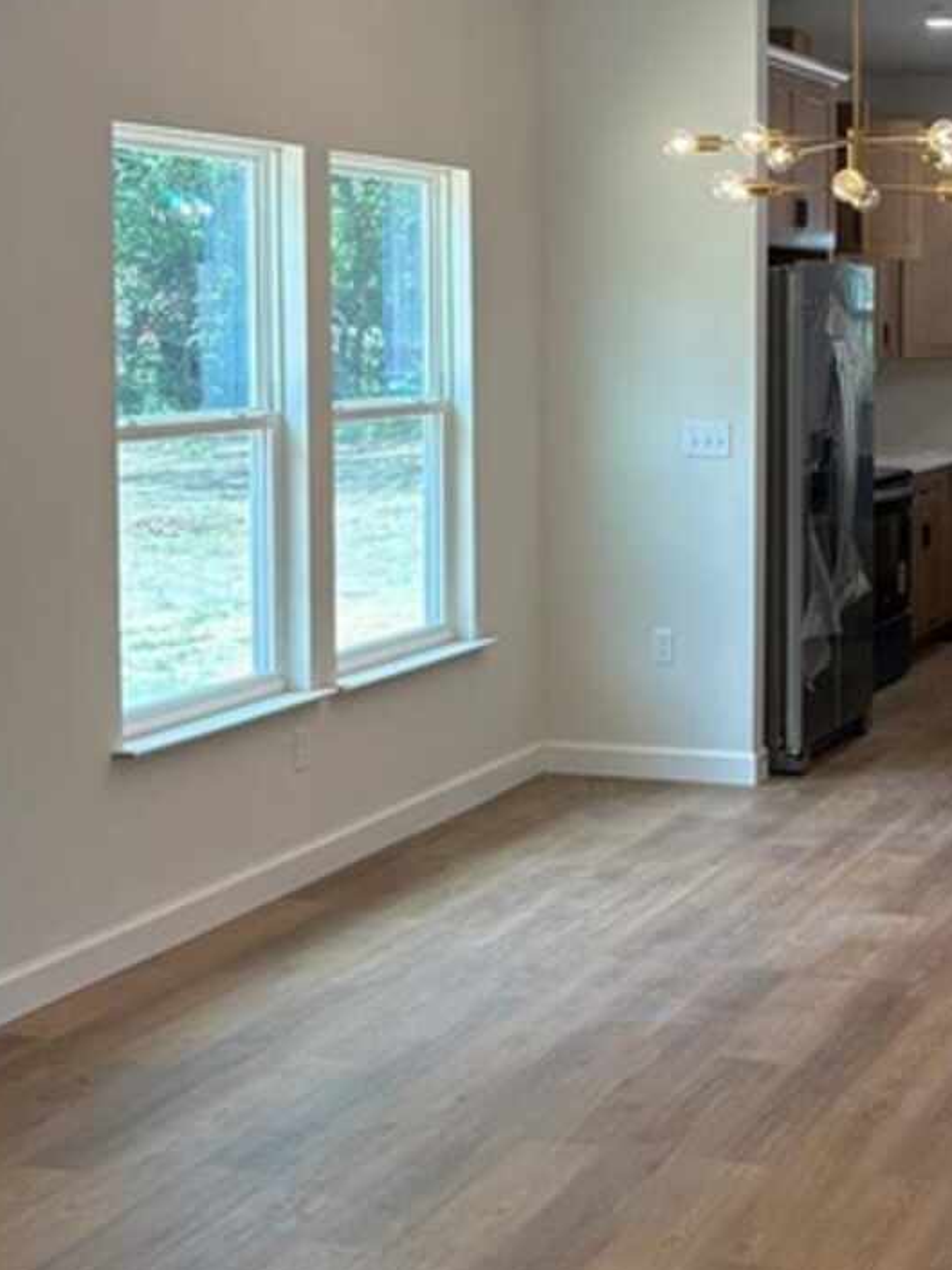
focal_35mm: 63
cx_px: 930
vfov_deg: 30.6
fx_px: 2310
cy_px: 482
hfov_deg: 22.5
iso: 80
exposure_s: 1/195
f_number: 1.6
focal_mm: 5.96
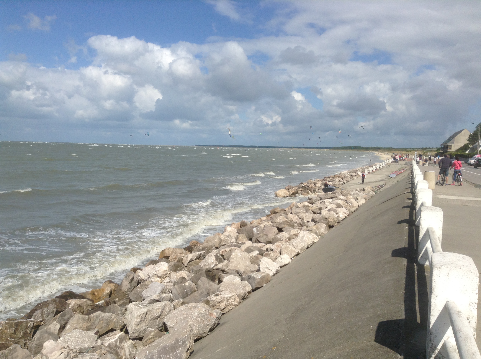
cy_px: 180
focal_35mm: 33
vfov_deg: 42.8
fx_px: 458
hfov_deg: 55.4
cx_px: 240
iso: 25
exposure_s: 1/2227
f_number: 2.4
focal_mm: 3.3
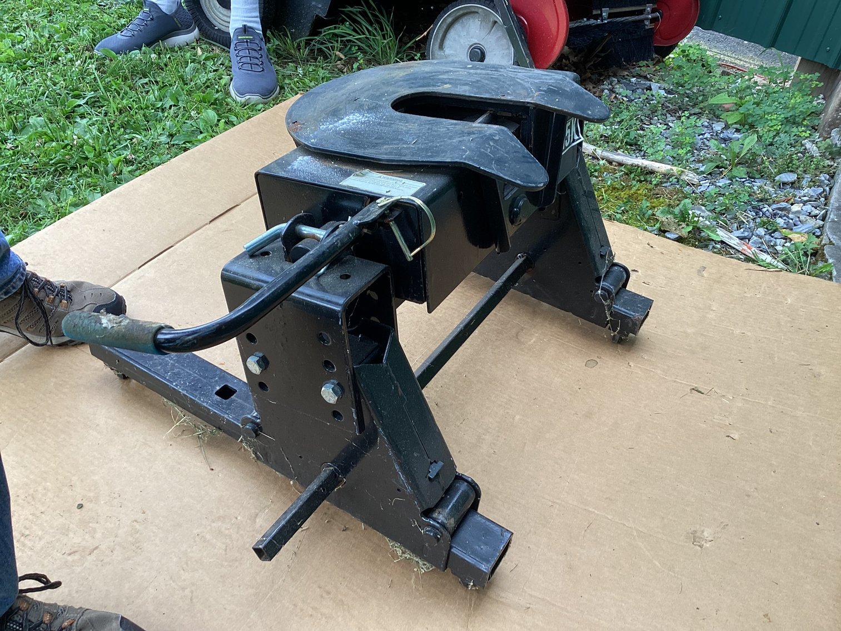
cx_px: 420
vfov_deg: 45.4
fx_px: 753
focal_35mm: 31
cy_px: 316
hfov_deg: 58.3
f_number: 2.4
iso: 40
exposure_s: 1/120
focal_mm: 3.3
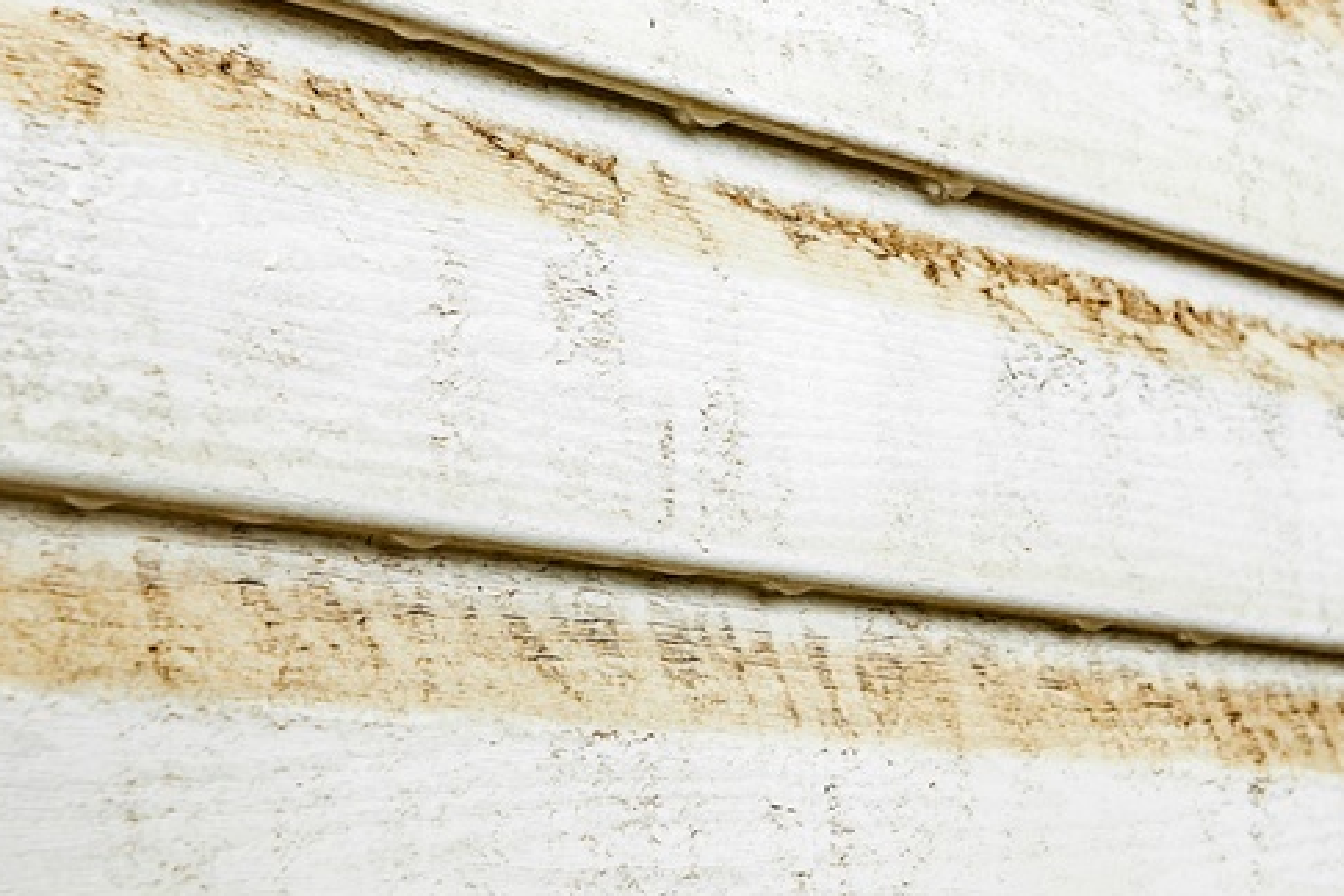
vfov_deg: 17.3
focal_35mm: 79
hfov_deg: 25.7
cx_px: 669
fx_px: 2949
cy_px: 407
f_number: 8
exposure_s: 1/250
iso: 320
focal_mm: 48
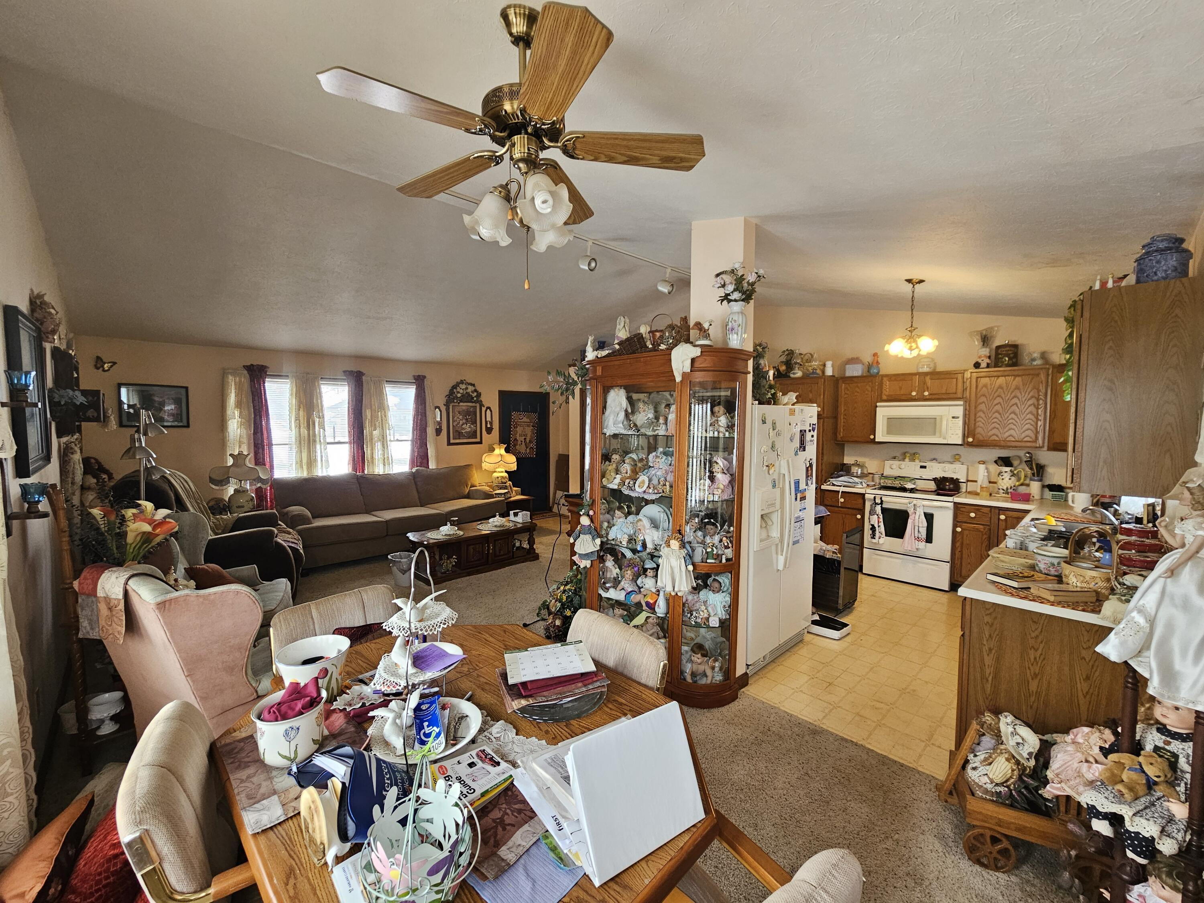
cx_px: 602
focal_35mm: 13
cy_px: 452
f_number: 2.2
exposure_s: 1/60
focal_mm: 2.2
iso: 160
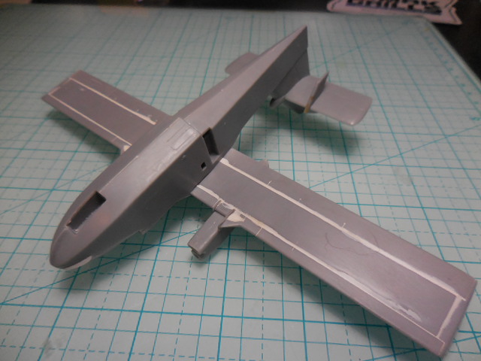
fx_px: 347
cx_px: 240
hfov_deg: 69.4
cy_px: 180
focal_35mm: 25
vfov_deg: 54.9
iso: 320
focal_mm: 4.5
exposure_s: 1/250
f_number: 3.3
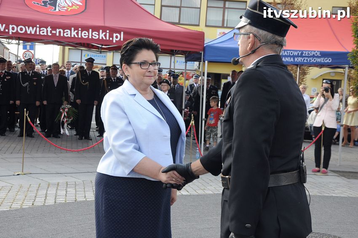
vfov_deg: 22.6
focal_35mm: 60
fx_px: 596
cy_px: 119
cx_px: 179
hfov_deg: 33.4
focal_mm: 40
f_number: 8
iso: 400
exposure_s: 1/250
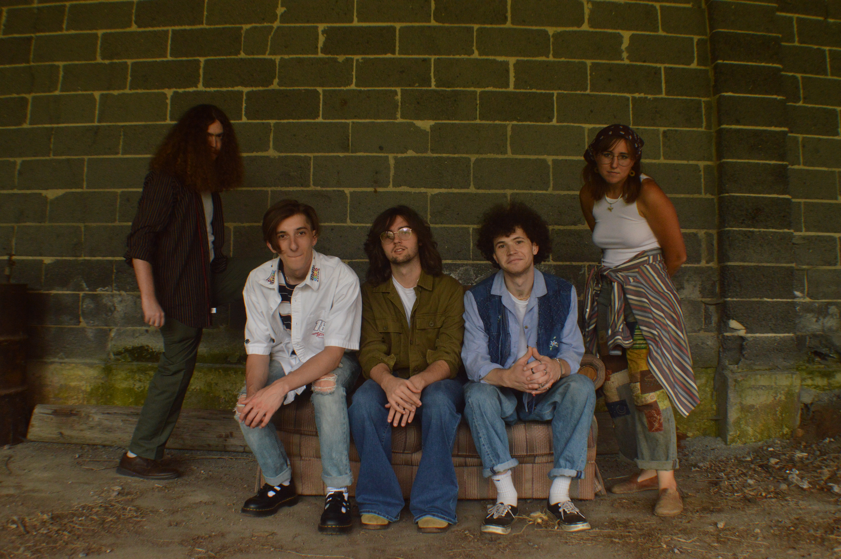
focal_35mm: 36
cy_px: 280
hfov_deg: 53.2
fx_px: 840
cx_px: 420
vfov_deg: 36.8
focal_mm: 24
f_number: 4.5
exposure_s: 1/250
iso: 800
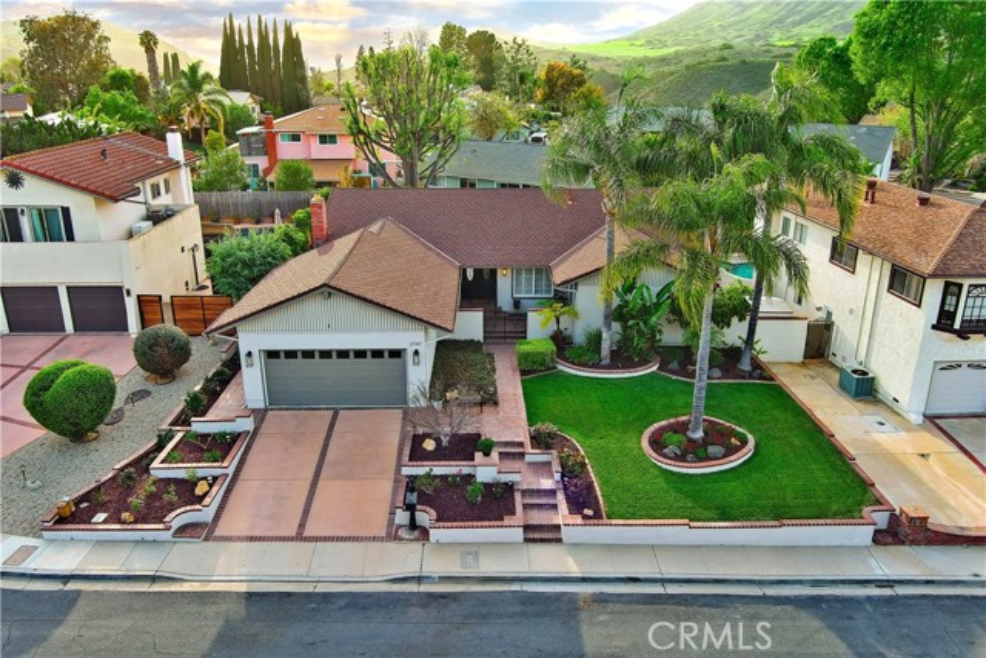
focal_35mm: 29
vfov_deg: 45.0
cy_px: 329
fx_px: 794
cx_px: 493
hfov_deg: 63.6
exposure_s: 1/320
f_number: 2.8
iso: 100
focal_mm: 10.57
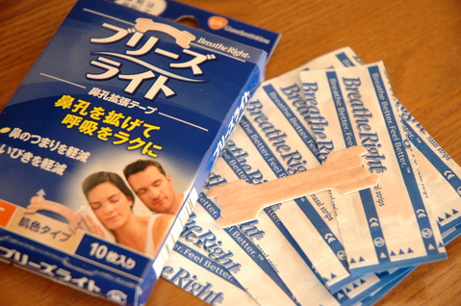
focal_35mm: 105
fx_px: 1343
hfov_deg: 19.5
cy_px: 153
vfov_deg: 13.0
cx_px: 230
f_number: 4.5
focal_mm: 70
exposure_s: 1/2.5
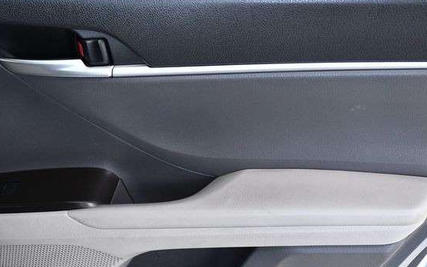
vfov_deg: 16.3
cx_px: 196
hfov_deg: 25.8
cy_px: 148
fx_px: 931
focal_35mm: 80
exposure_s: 1/160
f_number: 6.3
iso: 2500
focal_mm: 45
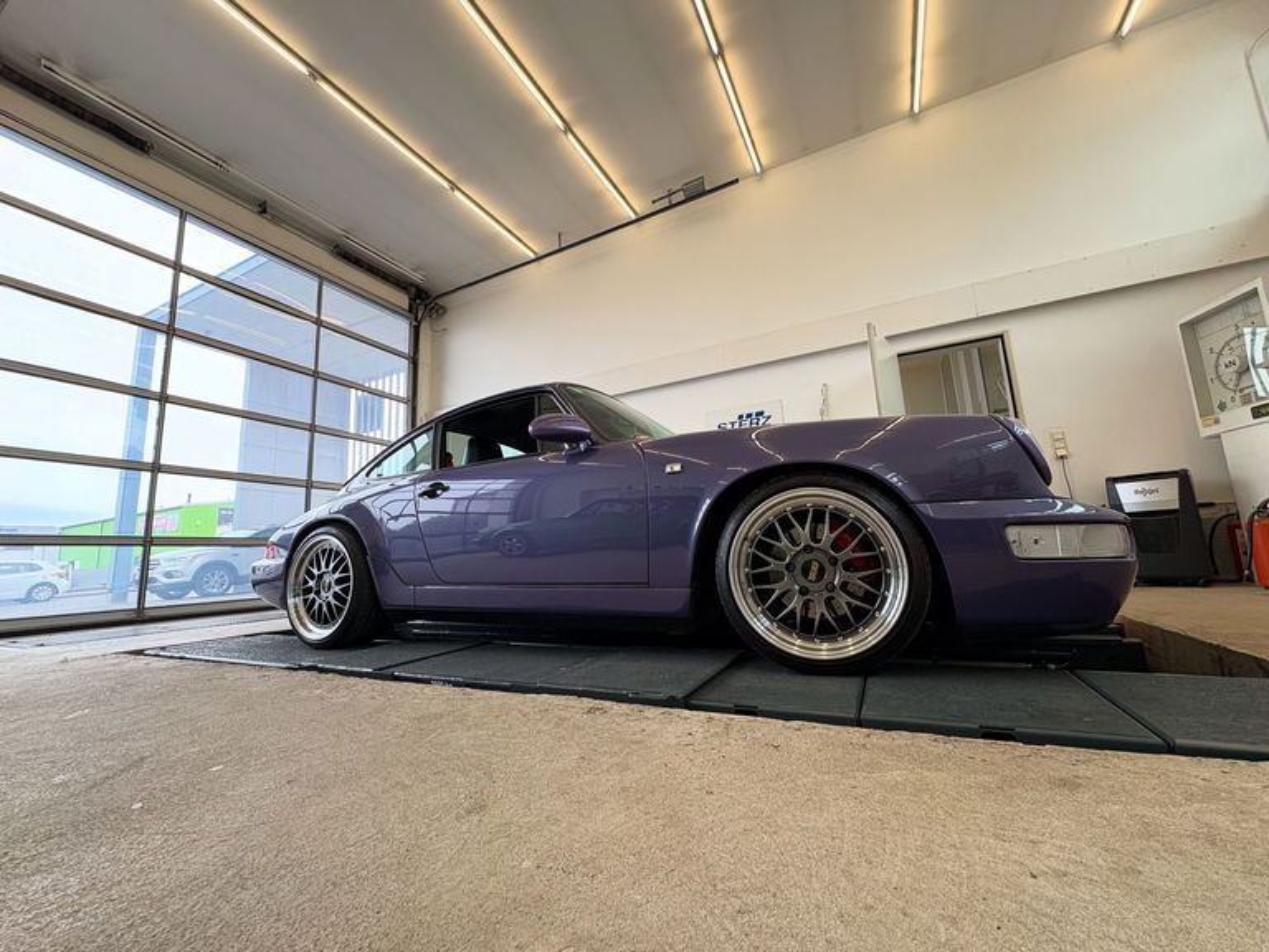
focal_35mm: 14
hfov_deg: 102.1
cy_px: 476
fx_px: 513
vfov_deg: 85.7
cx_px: 634
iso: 40
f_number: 2.2
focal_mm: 2.22
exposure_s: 1/99
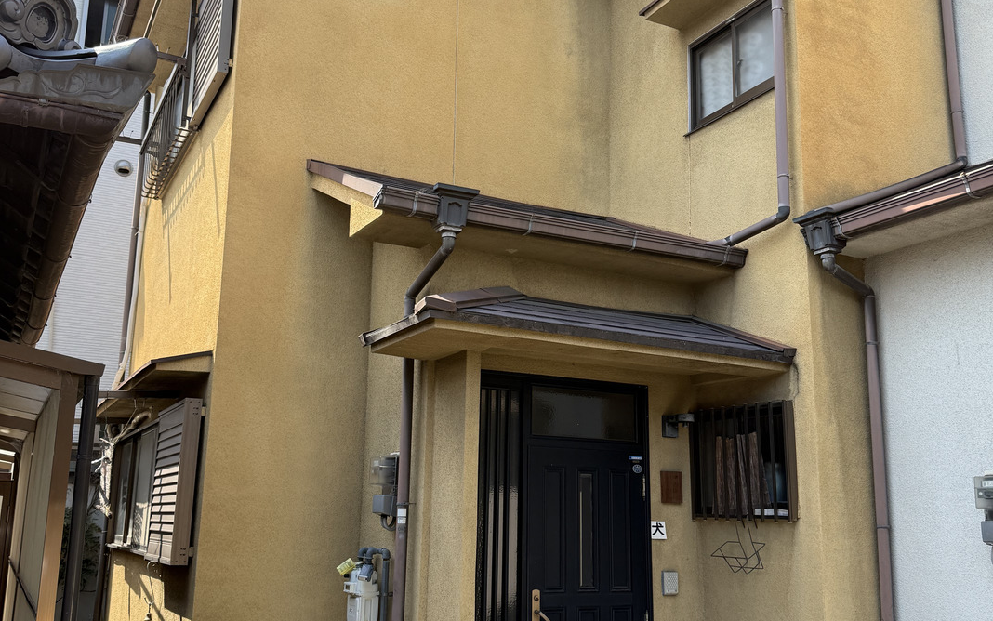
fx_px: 920
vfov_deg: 37.3
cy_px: 324
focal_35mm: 34
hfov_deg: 56.7
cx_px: 497
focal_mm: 6.76
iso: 100
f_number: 1.78
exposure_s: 1/1522
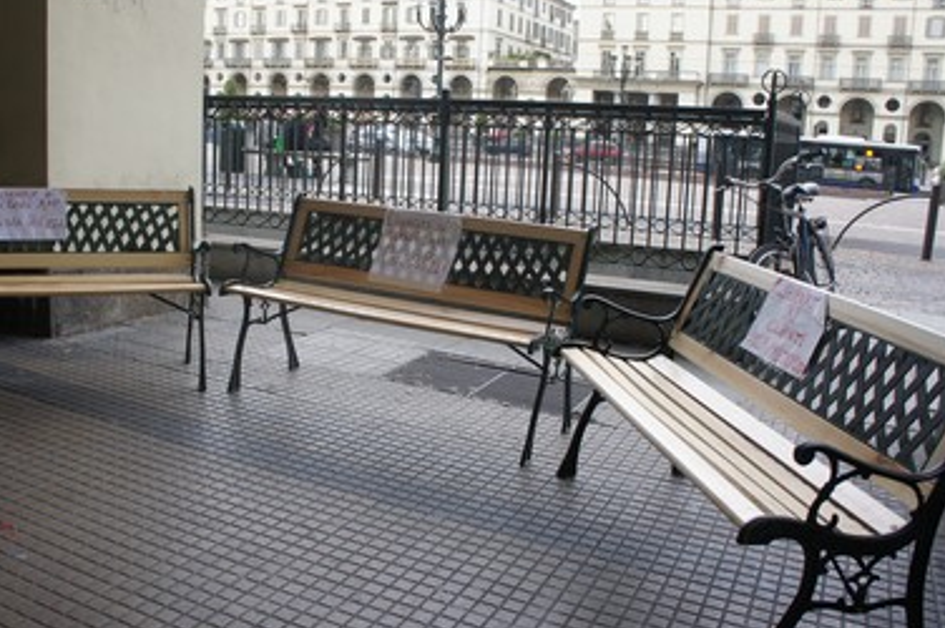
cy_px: 274
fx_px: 865
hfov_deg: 57.1
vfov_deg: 39.8
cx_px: 410
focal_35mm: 33
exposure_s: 1/125
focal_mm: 18
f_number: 5
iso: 400
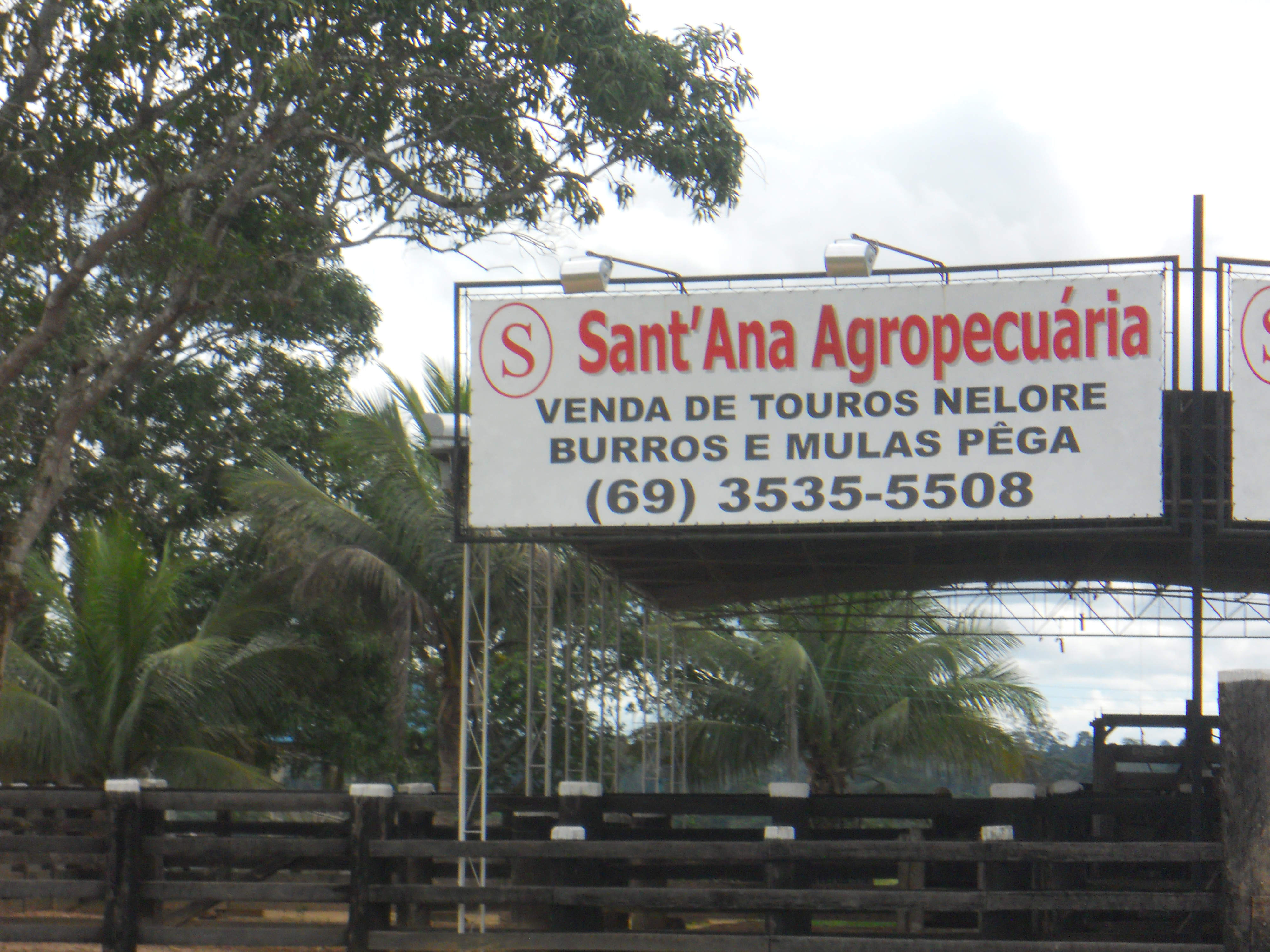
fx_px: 5136
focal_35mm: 140
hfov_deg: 14.1
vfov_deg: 10.6
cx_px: 635
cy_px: 476
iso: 250
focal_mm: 25
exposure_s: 1/500
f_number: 6.6
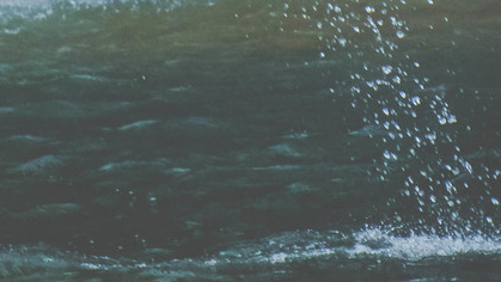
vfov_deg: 4.9
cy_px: -121
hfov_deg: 8.5
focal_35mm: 249
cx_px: -157
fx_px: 3309
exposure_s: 1/500
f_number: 4
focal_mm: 55
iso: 2000
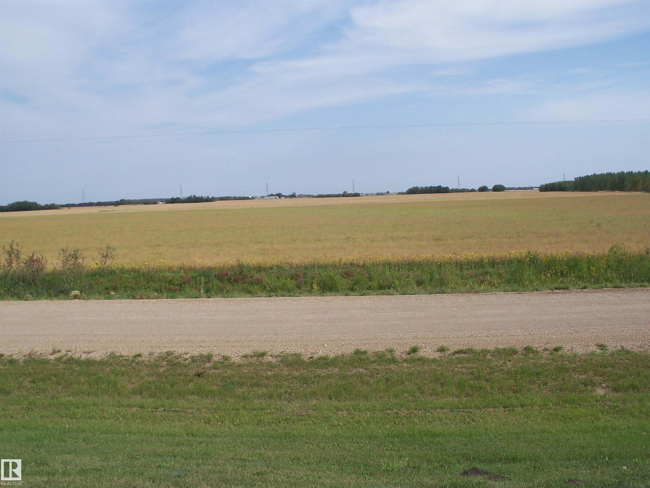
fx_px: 657
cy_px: 244
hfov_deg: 52.6
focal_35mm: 35
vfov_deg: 40.7
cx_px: 325
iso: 64
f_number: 5.5
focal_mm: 6.3
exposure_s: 1/400
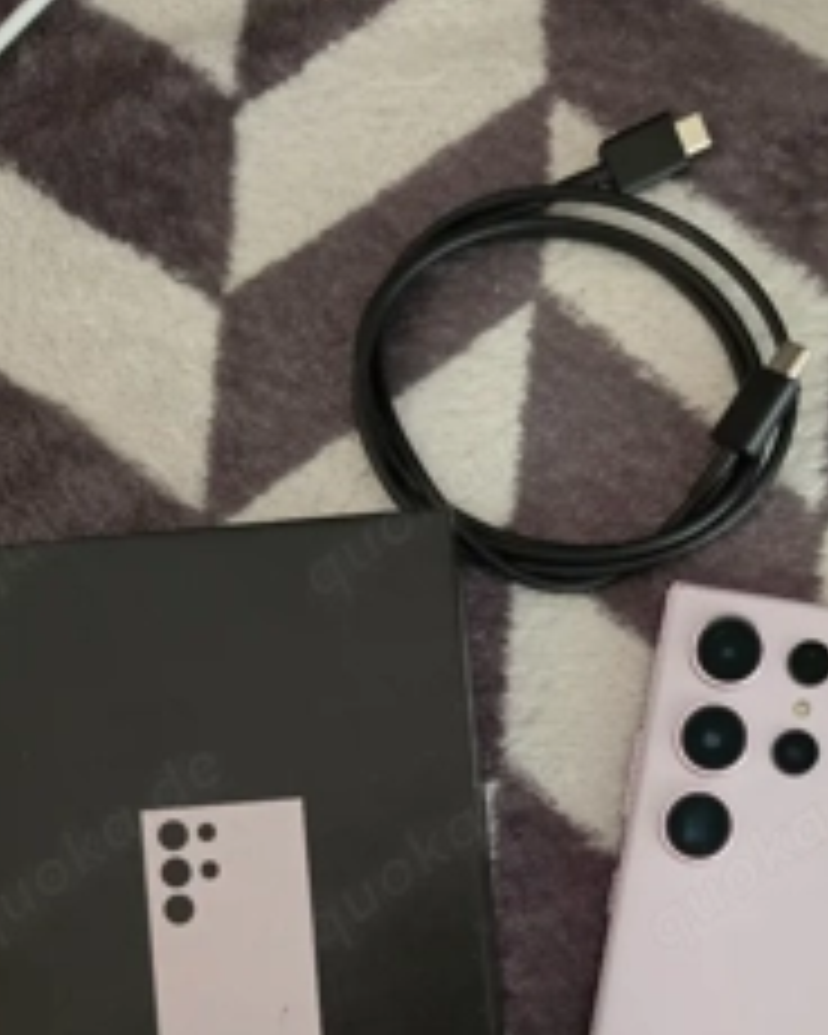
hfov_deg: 37.9
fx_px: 1195
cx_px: 531
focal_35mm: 39
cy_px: 896
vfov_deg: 43.5
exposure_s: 1/120
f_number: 1.4
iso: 1000
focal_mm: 6.5
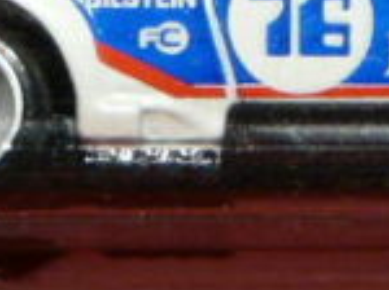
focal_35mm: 614
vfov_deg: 2.4
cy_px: -184
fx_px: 6889
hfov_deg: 3.2
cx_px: 288
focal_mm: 15.8
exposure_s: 1/50
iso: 200
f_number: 3.6
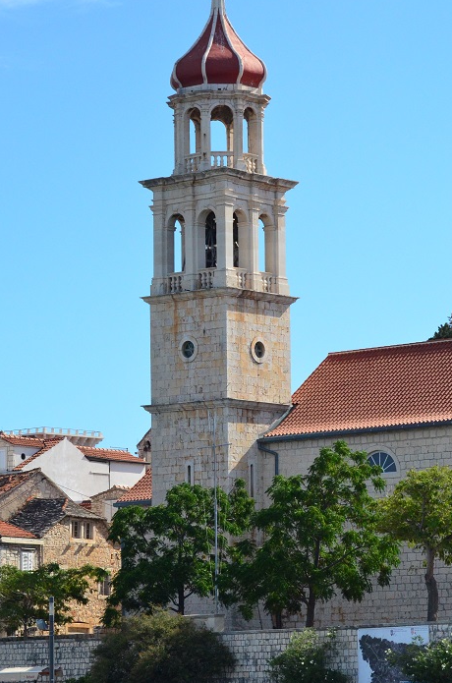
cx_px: 197
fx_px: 2858
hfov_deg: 9.0
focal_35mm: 151
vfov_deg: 13.6
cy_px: 320
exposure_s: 1/8000
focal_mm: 70
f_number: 5.6
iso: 1800
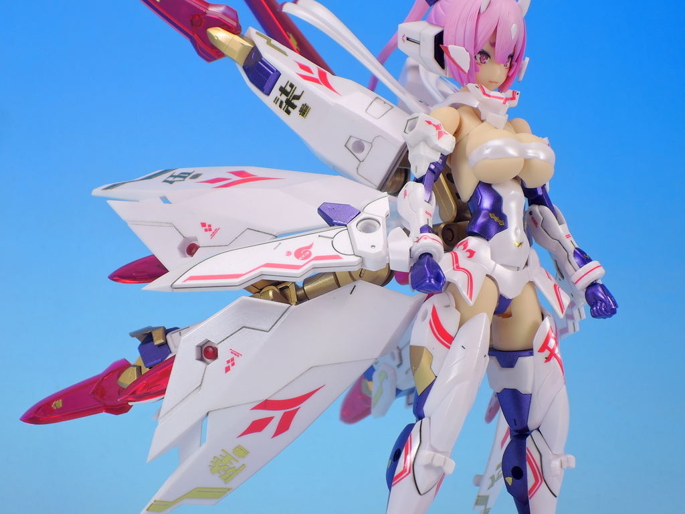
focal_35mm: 120
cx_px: 342
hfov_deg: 16.4
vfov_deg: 12.3
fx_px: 2375
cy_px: 257
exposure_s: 1/8
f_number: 5.6
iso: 80
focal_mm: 25.5
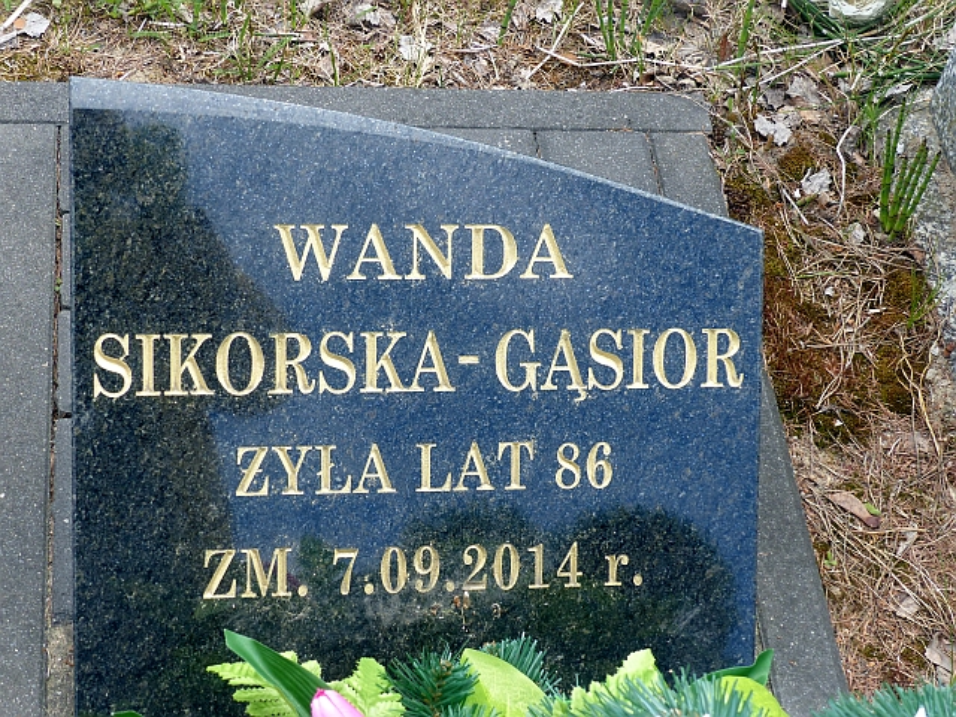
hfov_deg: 27.0
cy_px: 358
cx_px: 478
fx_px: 1988
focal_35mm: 72
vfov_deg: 20.4
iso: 100
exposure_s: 1/160
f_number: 4
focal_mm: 13
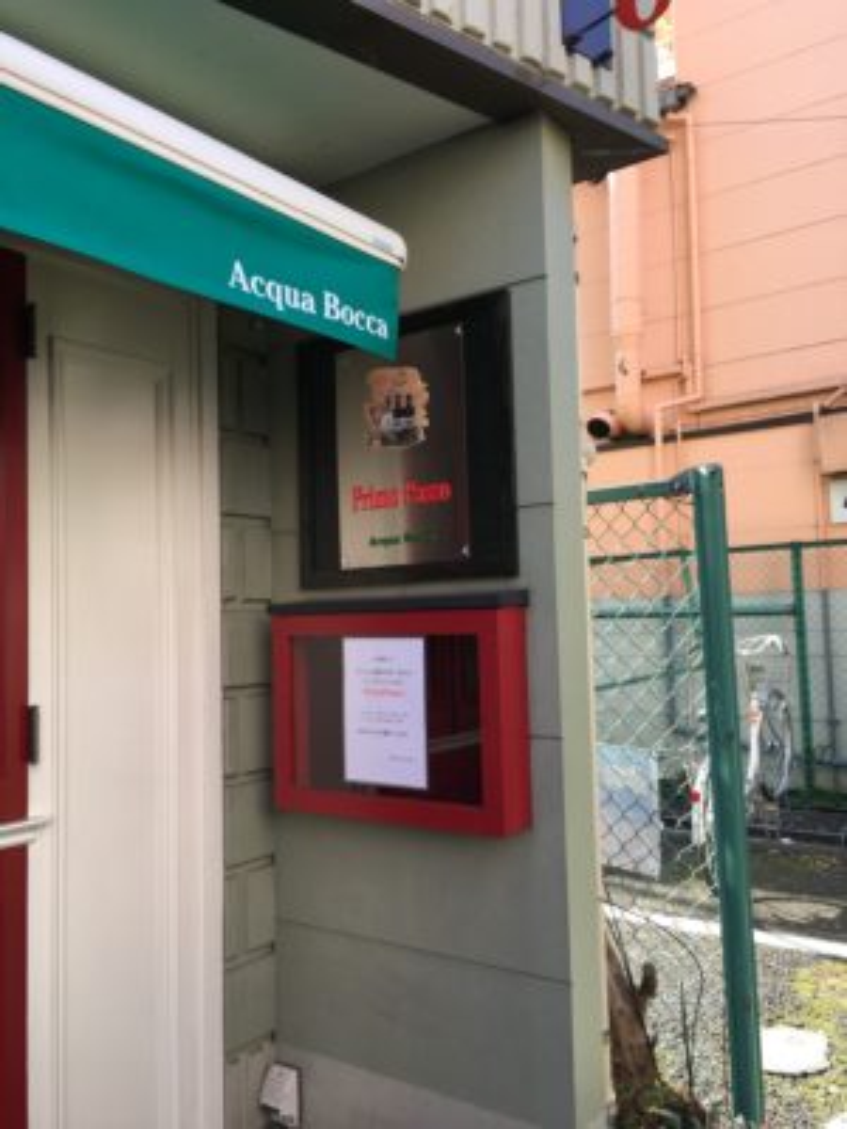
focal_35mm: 29
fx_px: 946
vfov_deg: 61.7
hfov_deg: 48.2
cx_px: 424
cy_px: 564
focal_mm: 4.15
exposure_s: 1/184
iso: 25
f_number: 2.2
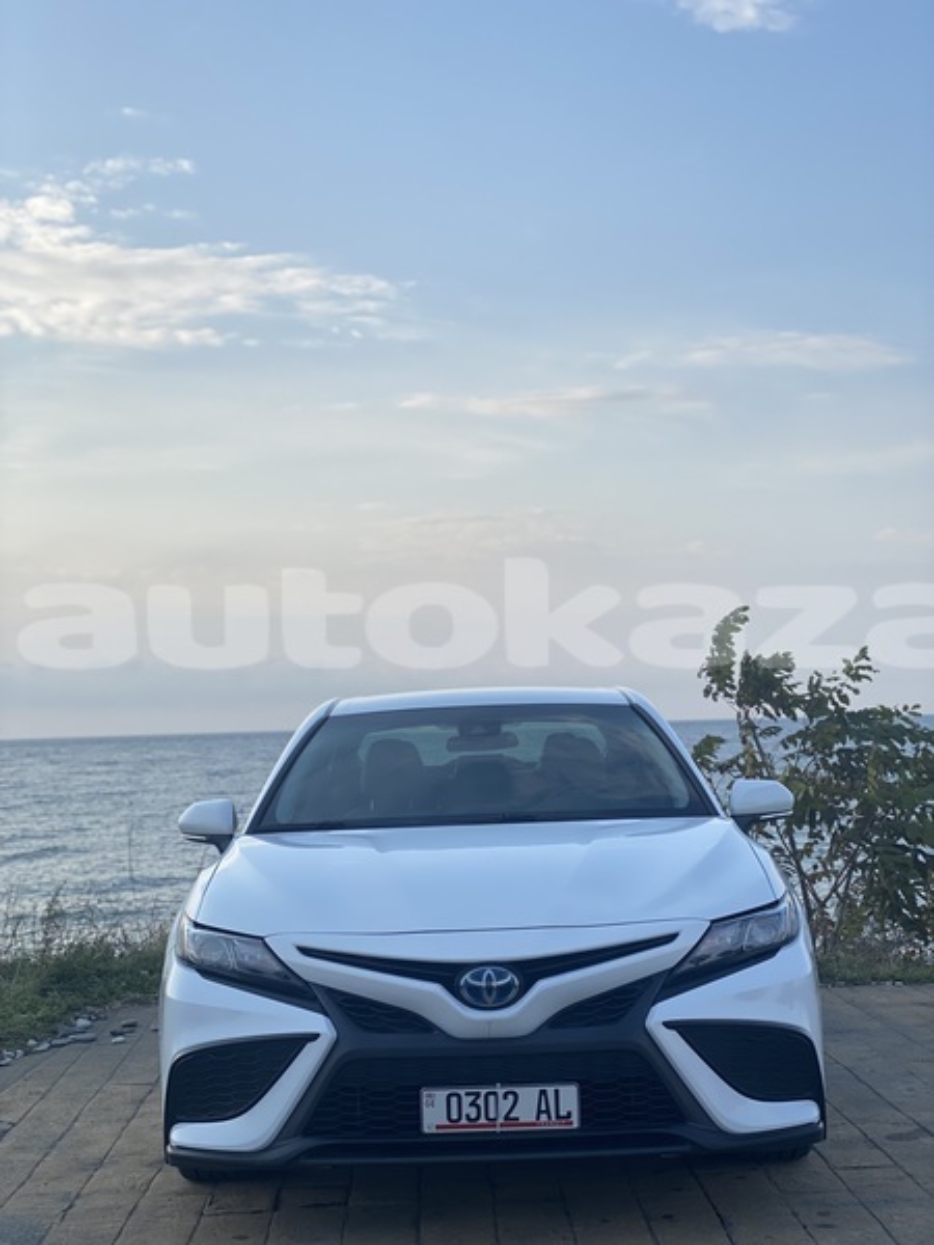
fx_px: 1871
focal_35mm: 52
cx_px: 467
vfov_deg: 36.8
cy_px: 622
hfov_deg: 28.0
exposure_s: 1/292
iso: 20
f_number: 2
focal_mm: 6
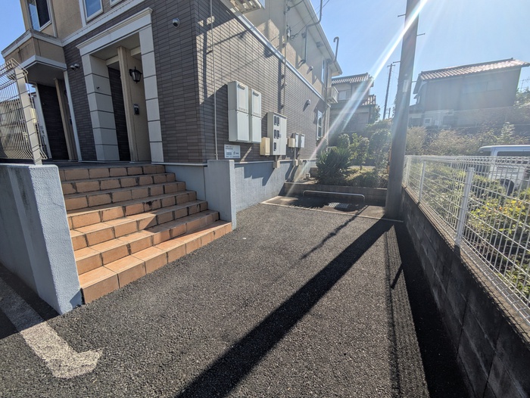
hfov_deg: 102.0
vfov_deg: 85.7
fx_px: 214
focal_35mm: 14
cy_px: 199
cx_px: 265
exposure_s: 1/3205
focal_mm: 1.83
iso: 45
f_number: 2.2
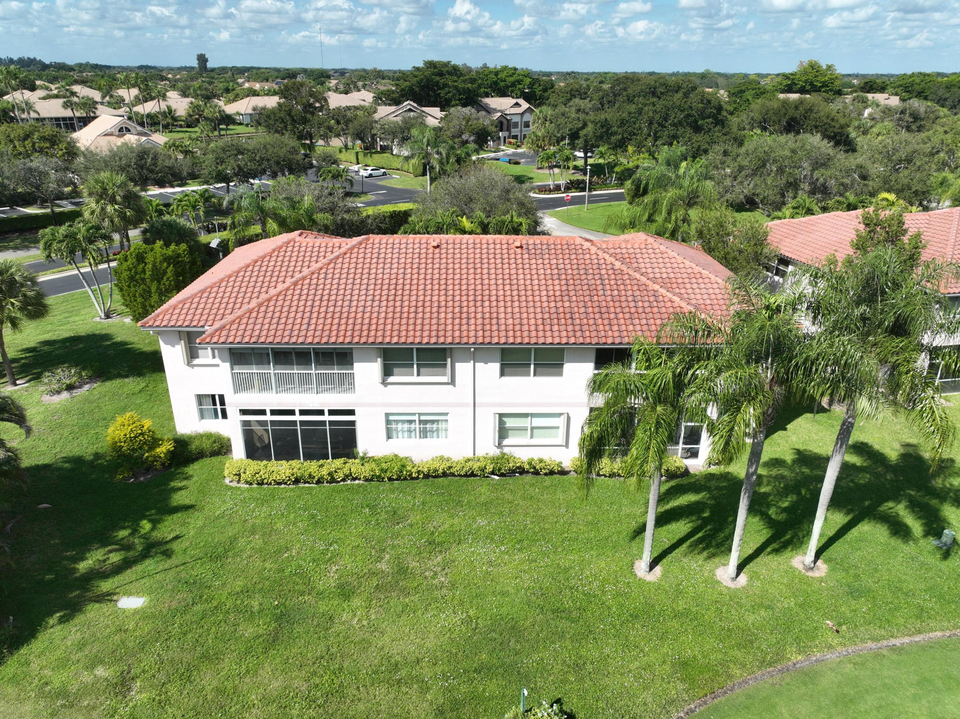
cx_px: 480
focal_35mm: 24
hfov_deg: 71.6
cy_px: 360
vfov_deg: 56.8
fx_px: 665
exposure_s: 1/1600
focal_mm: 12.29
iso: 100
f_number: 2.8
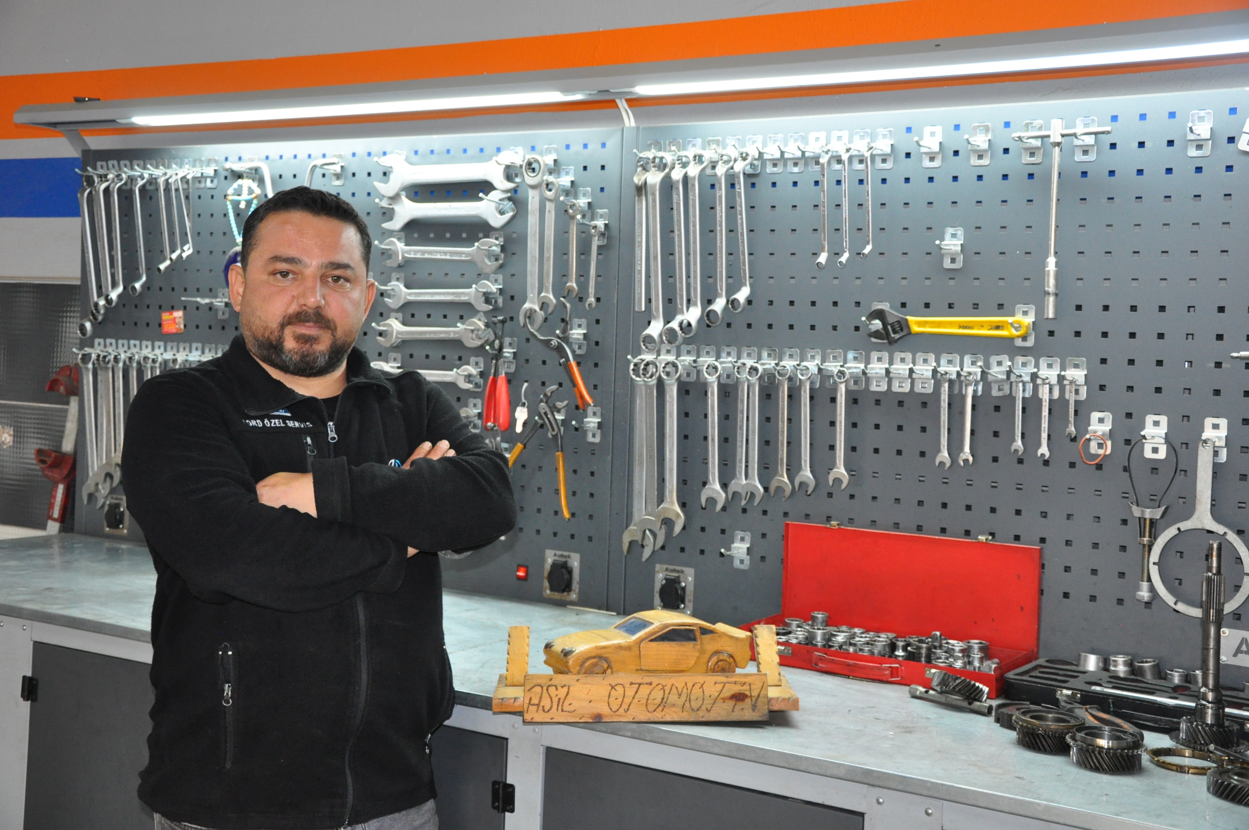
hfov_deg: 43.7
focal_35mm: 45
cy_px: 415
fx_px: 1559
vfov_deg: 29.8
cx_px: 624
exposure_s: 1/125
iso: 1600
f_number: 5
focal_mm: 30
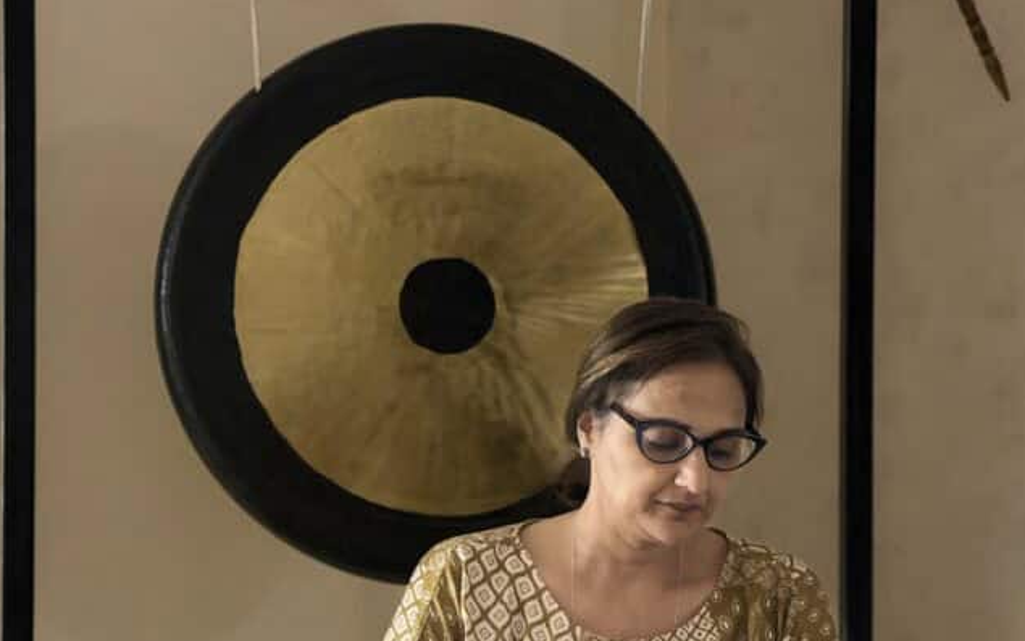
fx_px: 2291
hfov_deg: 25.2
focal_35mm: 82
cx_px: 597
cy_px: 538
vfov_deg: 15.8
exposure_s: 1/20
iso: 1000
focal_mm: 6.8
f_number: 1.8
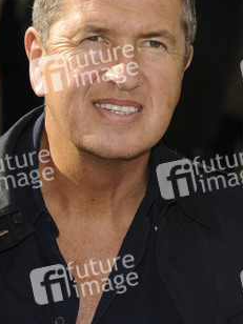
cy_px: 122
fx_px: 1966
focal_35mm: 210
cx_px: 115
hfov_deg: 7.1
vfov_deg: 9.4
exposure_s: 1/250
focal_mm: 112
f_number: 7.1
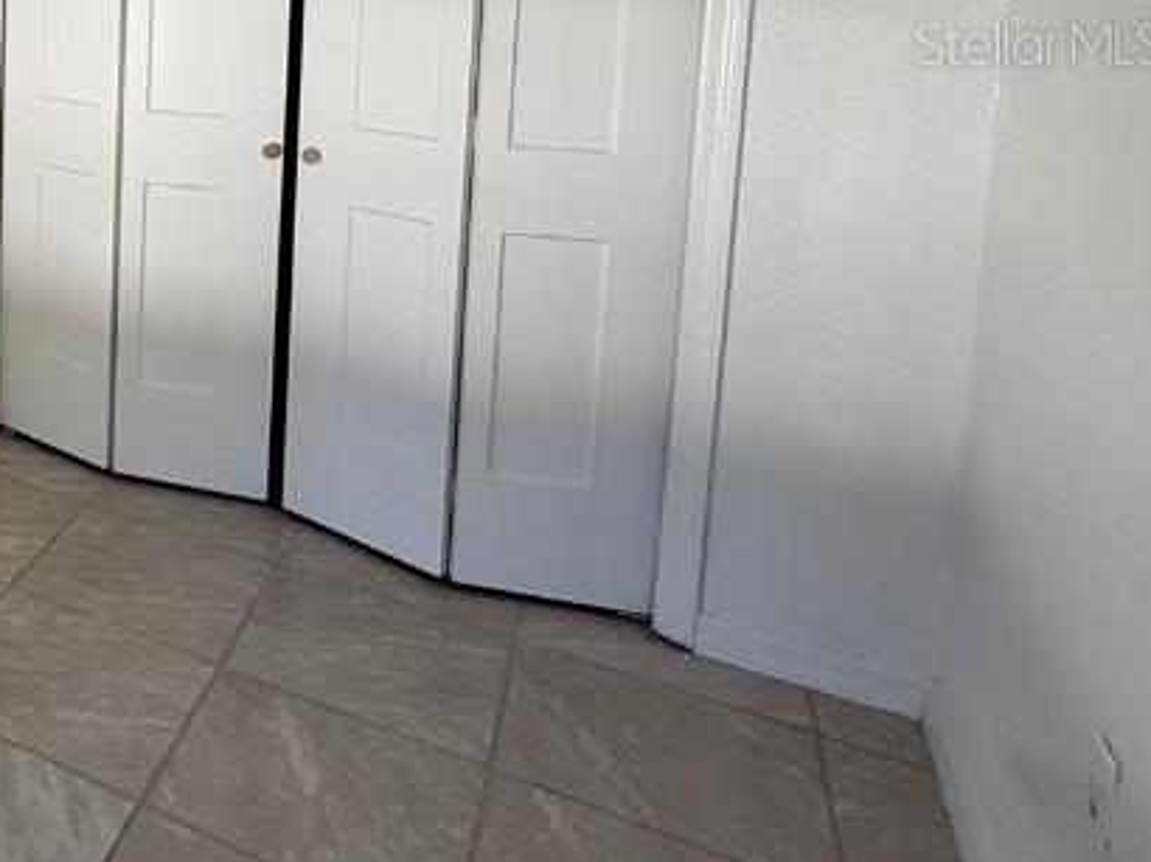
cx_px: -258
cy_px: 42
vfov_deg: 37.2
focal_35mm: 35
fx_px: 1163
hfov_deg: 37.9
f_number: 2.2
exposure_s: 1/99
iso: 160
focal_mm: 2.22
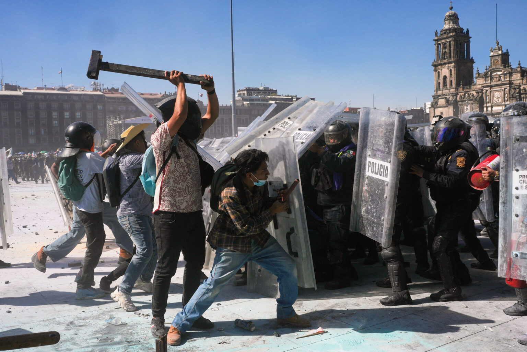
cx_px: 264
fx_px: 512
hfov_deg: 54.4
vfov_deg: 37.9
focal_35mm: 35
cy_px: 176
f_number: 11
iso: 125
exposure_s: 1/1000
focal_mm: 35
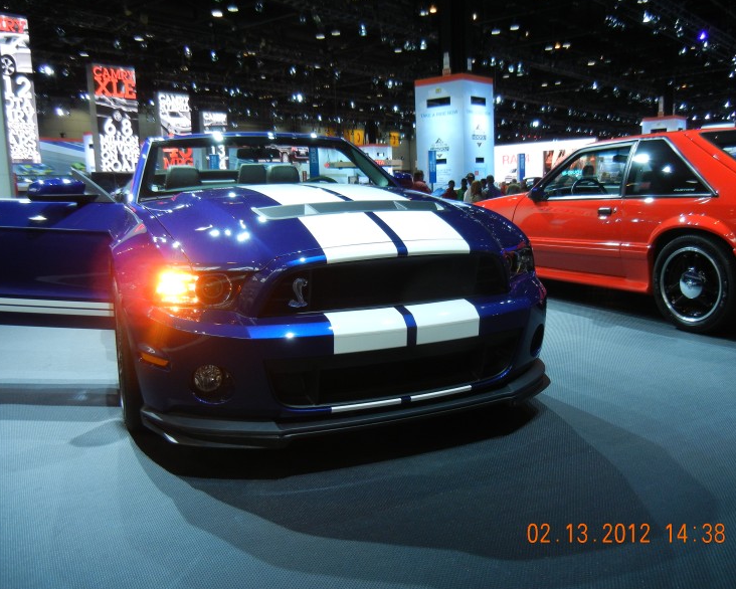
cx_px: 372
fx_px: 697
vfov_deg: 45.8
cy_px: 294
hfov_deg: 55.6
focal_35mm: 32
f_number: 3.5
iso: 274
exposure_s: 1/60
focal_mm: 5.4
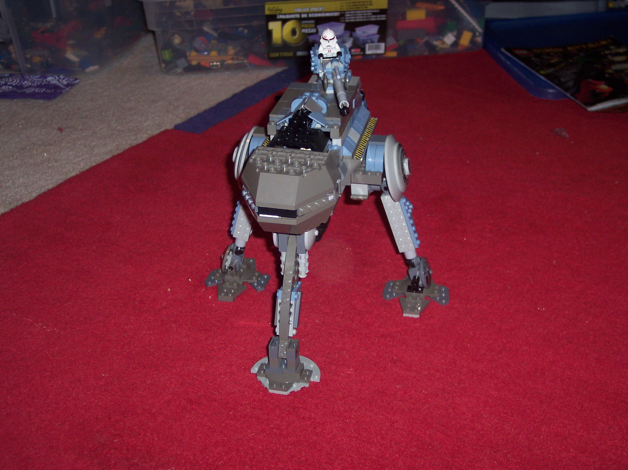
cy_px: 235
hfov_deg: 37.5
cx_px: 314
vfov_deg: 28.5
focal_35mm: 51
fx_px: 925
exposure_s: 1/30
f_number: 3.4
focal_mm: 10.7
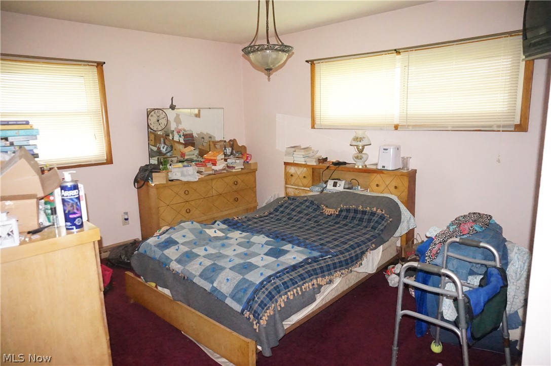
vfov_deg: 53.1
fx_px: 367
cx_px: 276
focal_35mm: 24
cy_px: 183
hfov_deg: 73.8
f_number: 4
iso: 8000
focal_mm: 16
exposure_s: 1/60
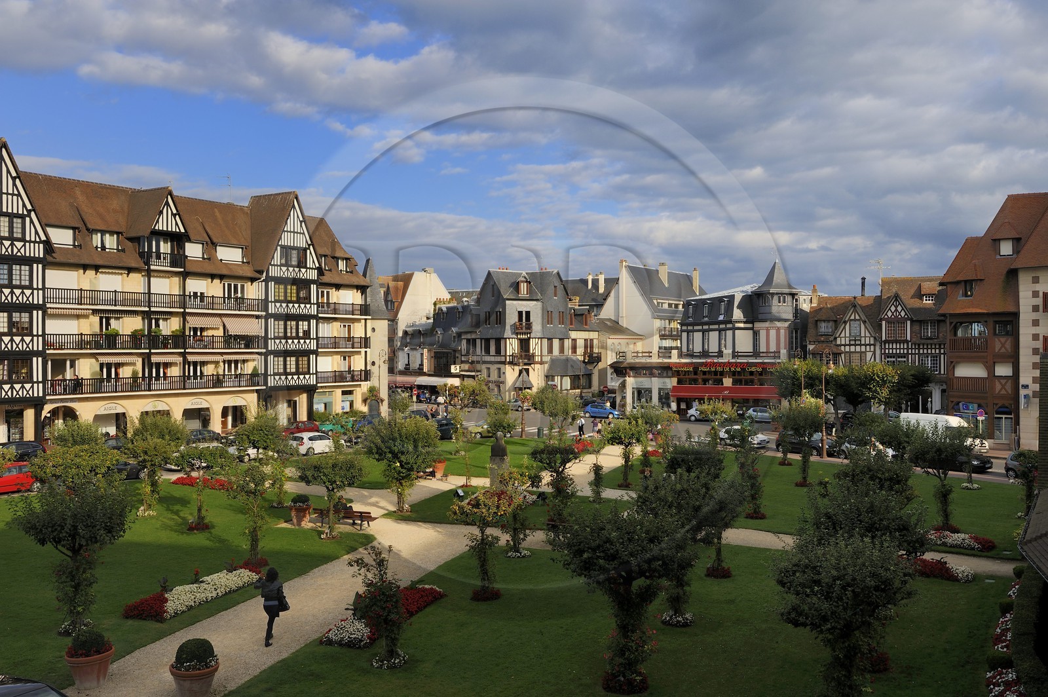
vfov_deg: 41.0
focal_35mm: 32
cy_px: 348
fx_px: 931
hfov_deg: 58.8
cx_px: 524
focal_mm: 32
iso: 250
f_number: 13
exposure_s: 1/125
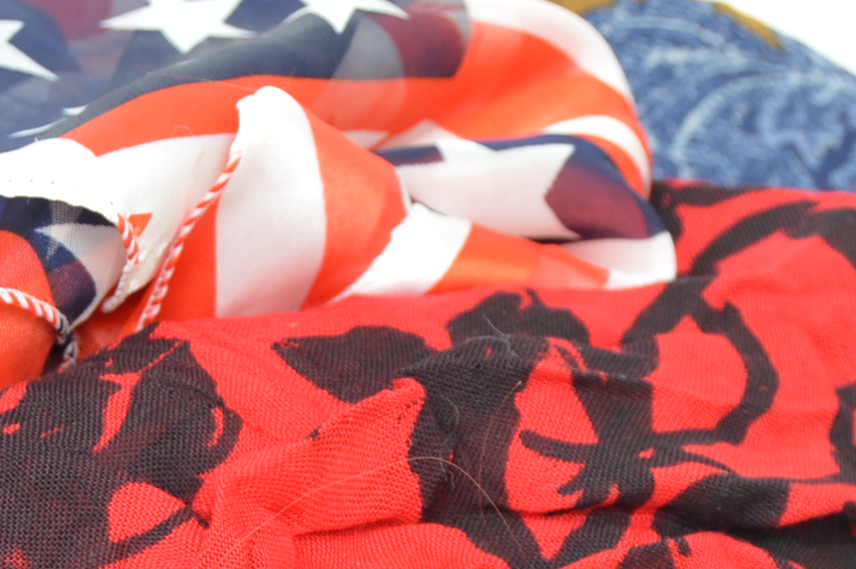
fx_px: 3254
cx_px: 289
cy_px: 828
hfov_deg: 15.0
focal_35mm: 137
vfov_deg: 9.7
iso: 200
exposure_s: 1/160
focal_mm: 26
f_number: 4
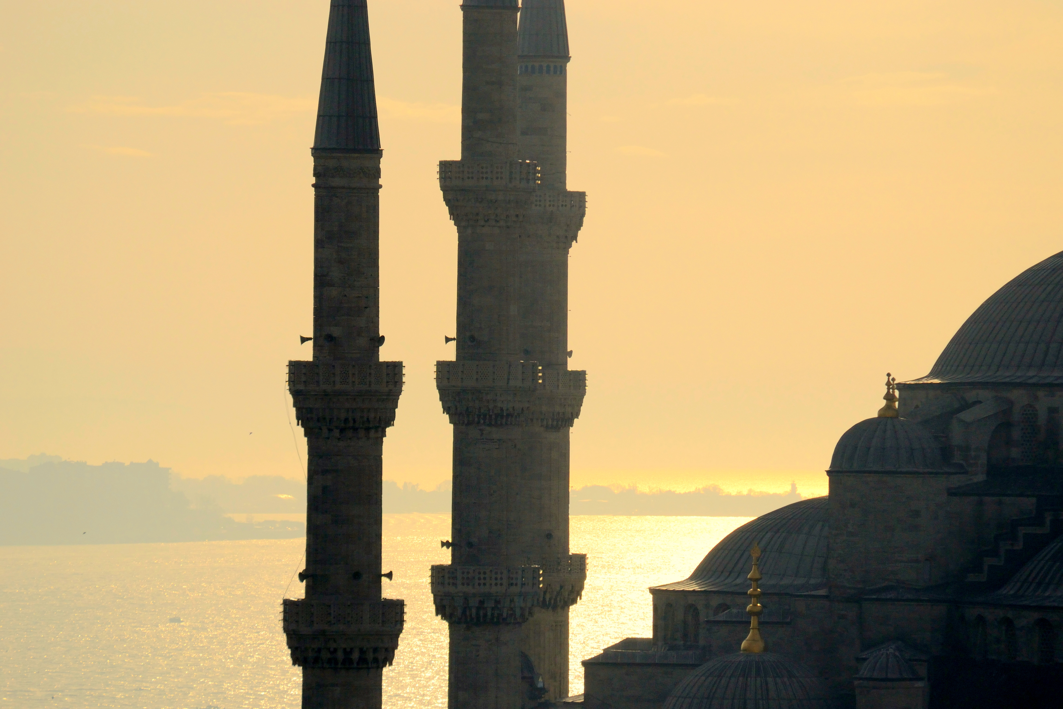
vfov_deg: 4.6
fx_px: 8858
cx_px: 532
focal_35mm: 300
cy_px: 354
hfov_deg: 6.9
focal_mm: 200
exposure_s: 1/4000
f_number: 8
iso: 400
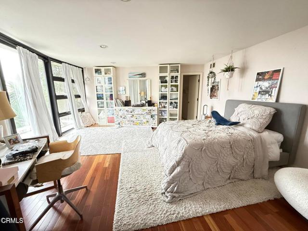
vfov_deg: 85.7
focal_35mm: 14
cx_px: 154
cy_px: 116
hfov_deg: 102.1
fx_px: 125
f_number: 2.2
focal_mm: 2.22
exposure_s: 1/60
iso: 640
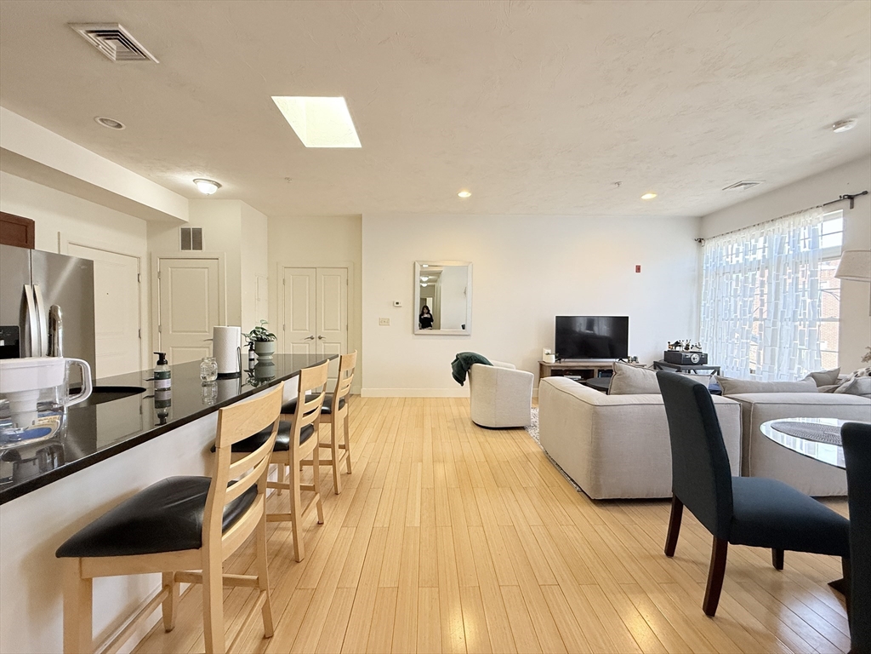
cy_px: 327
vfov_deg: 85.7
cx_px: 436
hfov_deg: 102.1
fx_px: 352
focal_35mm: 14
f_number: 2.2
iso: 250
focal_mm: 2.22
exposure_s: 1/120
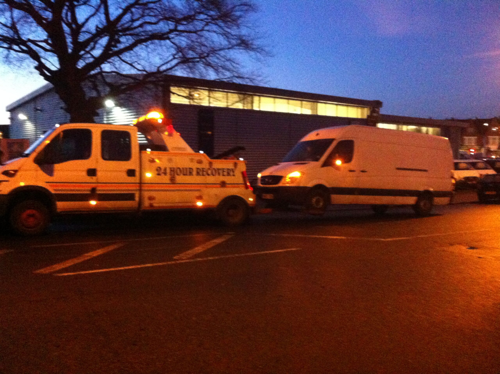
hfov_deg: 52.7
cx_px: 250
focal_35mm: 35
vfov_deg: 40.6
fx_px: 505
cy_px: 187
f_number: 2.8
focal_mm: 3.85
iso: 1000
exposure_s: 1/15
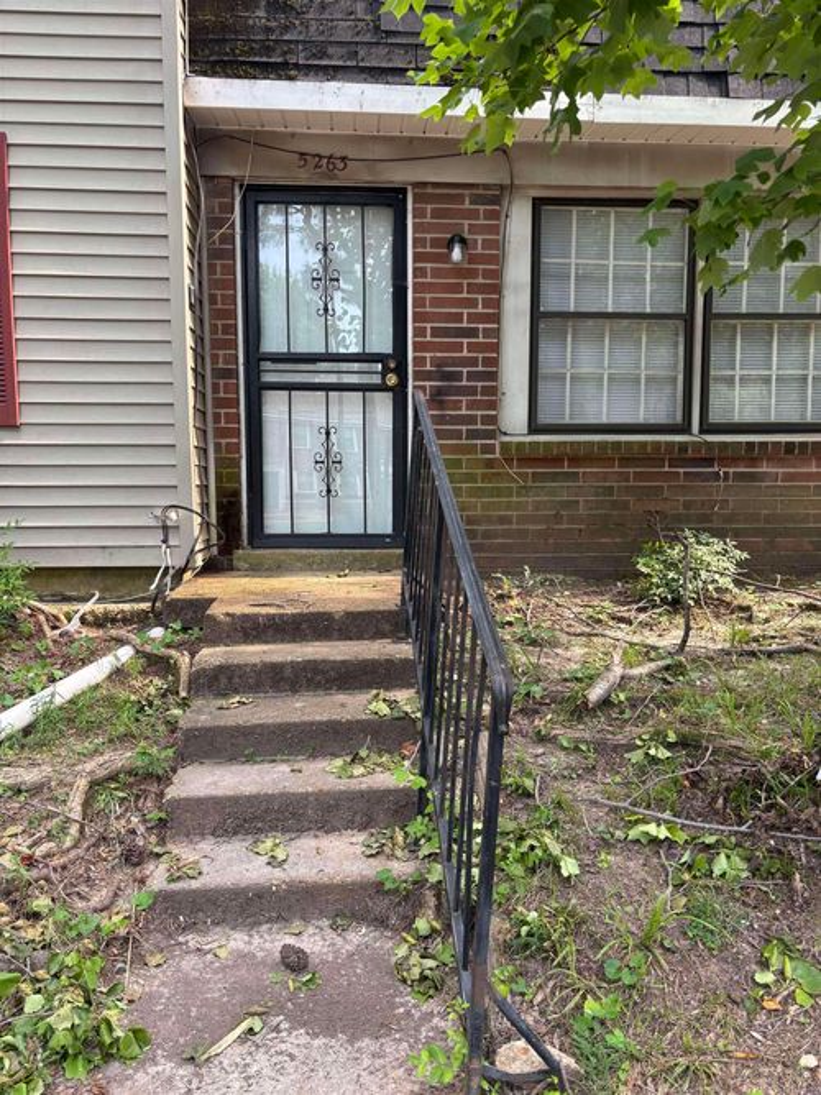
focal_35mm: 26
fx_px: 822
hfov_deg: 53.0
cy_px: 548
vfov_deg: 67.3
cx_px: 410
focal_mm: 5.96
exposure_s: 1/121
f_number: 1.6
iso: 40
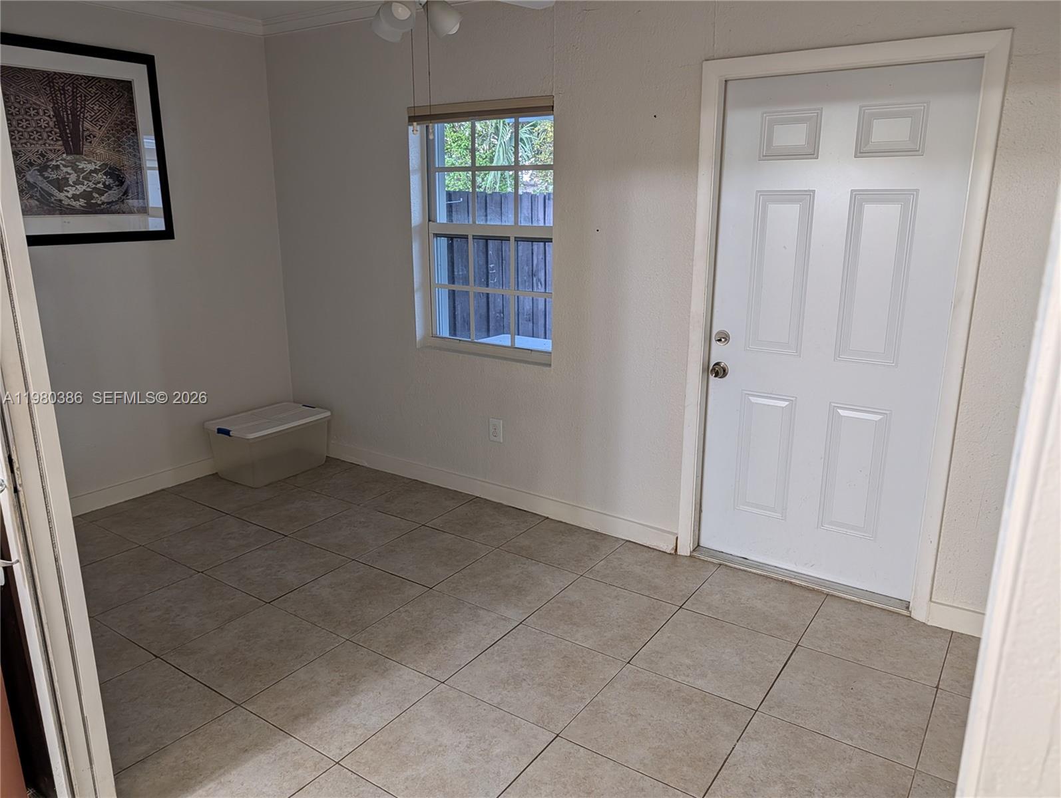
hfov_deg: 71.5
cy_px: 399
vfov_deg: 56.9
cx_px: 530
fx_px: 737
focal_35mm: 24
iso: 93
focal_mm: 6.9
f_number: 1.68
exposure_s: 1/24
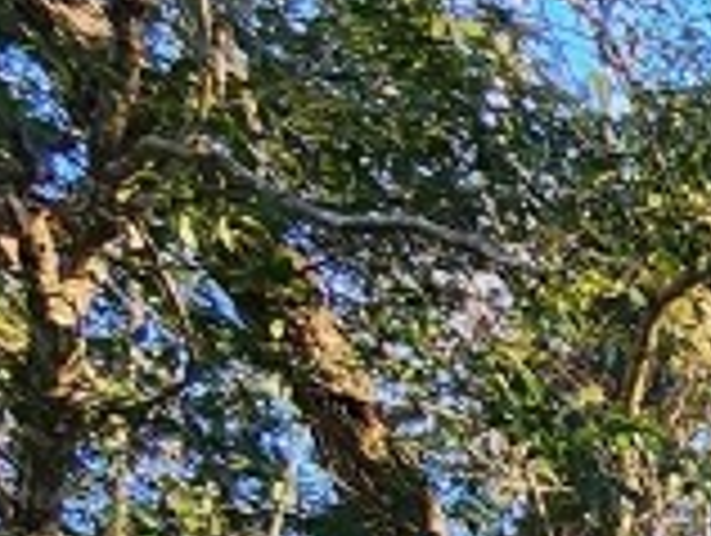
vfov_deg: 11.1
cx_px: 2277
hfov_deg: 10.6
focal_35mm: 84
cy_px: 1613
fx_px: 1728
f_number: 2.2
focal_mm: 2.2
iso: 50
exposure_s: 1/60
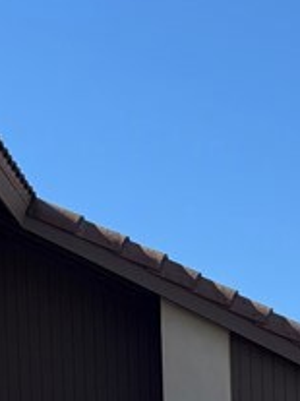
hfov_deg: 11.8
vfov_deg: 13.6
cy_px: 854
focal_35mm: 119
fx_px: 1377
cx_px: 461
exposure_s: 1/2169
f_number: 1.78
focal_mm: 6.76
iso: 80
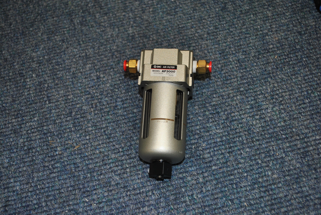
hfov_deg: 41.1
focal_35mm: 48
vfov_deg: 28.2
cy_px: 108
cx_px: 160
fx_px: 429
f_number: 4.8
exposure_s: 1/60
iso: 200
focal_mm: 32
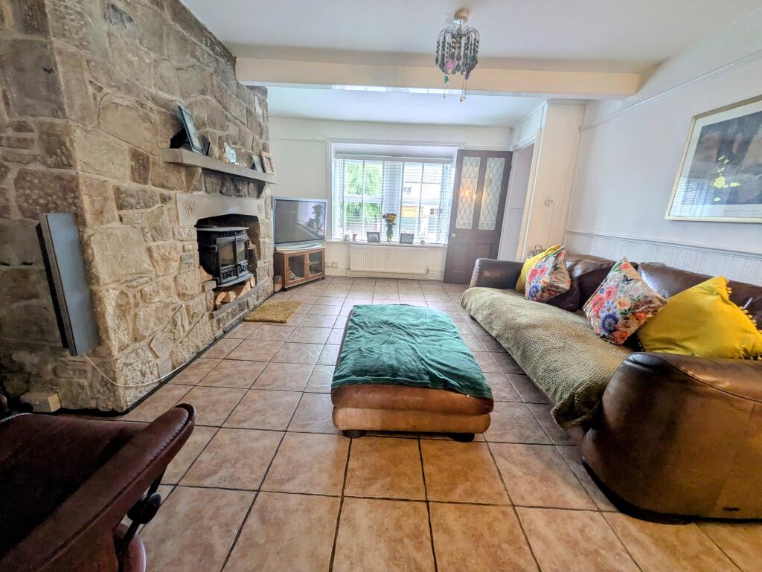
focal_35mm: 14
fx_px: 308
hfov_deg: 102.0
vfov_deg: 85.7
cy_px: 286
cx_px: 381
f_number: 2.2
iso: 64
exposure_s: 1/33.3
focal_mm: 1.83
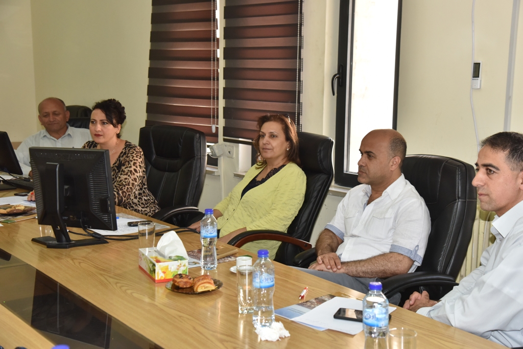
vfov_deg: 24.6
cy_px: 174
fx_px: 799
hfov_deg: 36.2
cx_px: 262
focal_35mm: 55
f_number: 6.3
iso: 1600
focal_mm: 55
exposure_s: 1/250
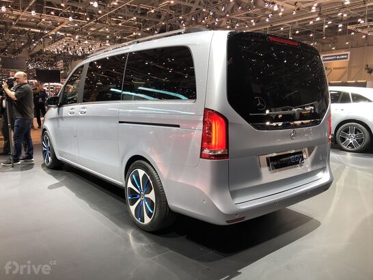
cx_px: 186
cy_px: 140
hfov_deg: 63.4
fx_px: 302
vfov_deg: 49.8
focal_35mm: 28
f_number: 1.8
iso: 40
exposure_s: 1/33
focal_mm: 3.99
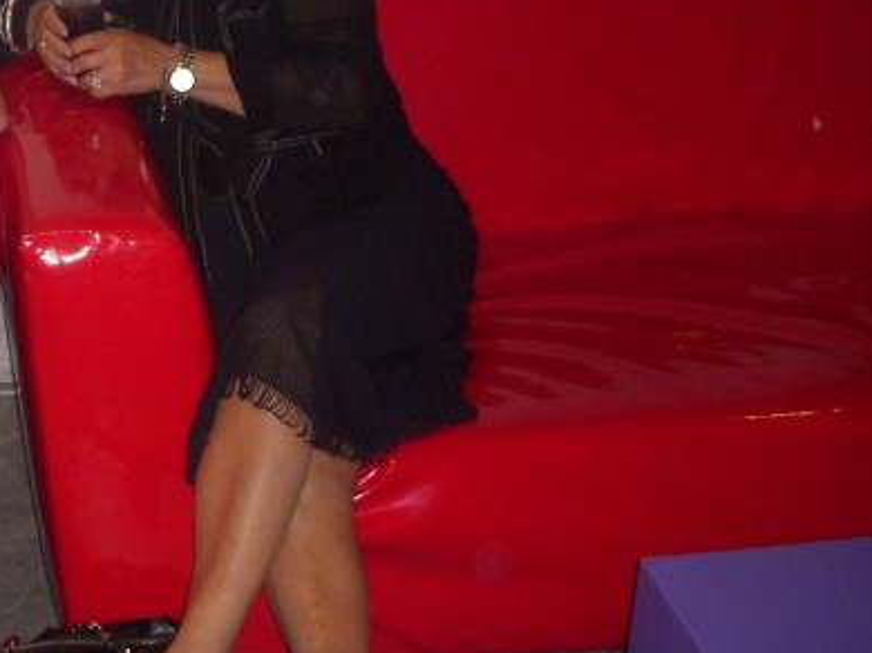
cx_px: -7
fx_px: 1964
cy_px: 78
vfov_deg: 18.6
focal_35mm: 78
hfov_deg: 23.9
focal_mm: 6.3
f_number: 3.3
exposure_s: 1/80
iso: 250
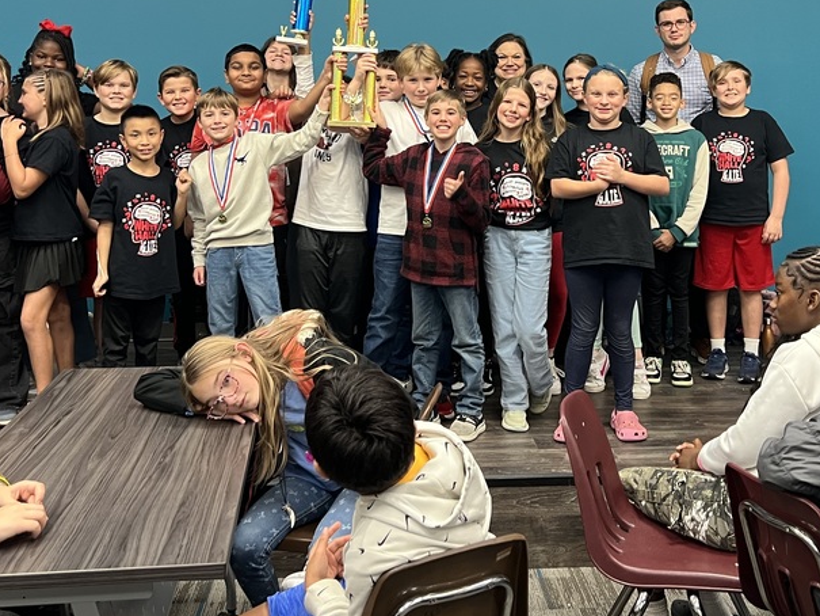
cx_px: 442
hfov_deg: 42.9
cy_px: 142
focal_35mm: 44
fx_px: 1042
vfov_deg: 32.2
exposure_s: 1/60
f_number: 1.5
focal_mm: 5.7
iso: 250
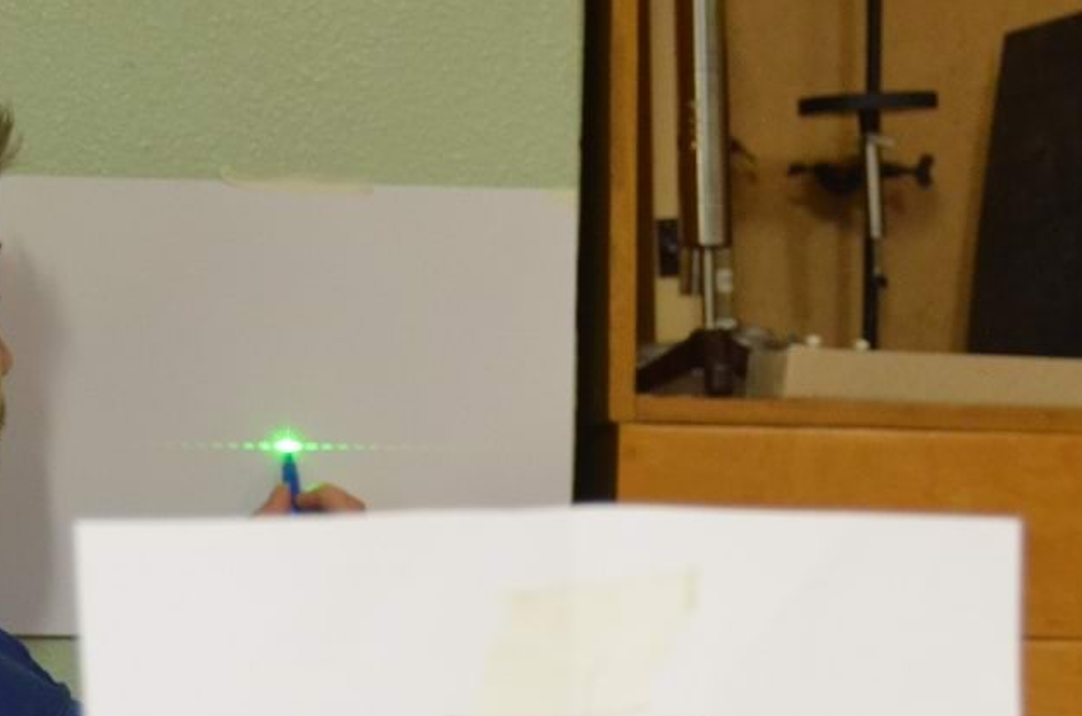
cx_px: 505
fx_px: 3209
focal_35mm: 107
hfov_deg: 19.1
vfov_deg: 12.5
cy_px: 796
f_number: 4.5
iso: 2000
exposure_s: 1/30
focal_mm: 32
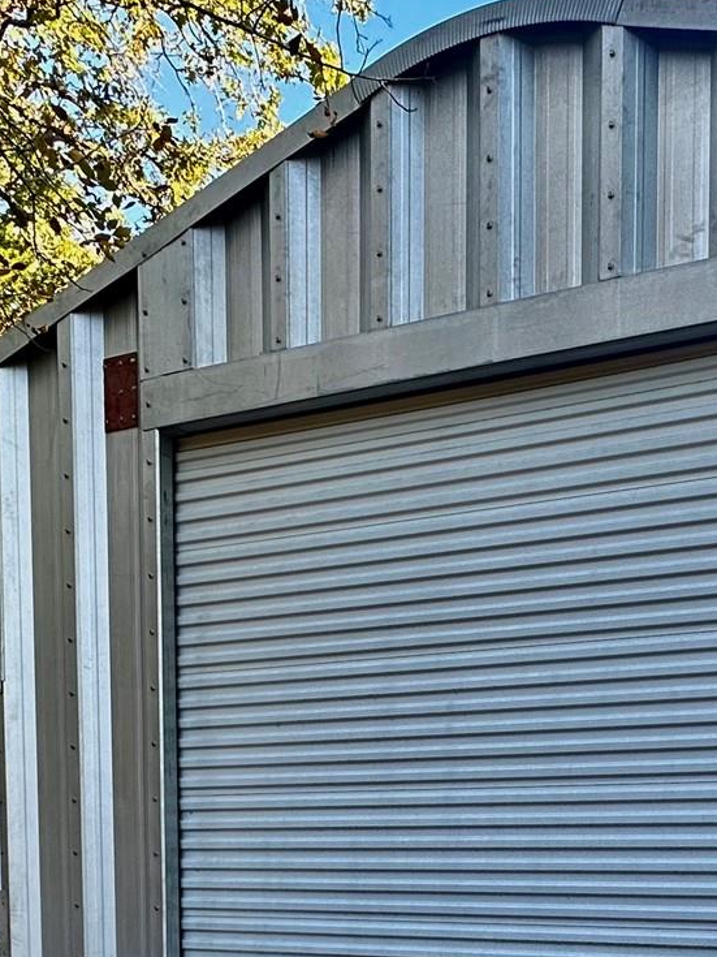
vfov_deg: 42.3
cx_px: 597
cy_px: 928
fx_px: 1077
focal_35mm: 39
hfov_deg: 35.3
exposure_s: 1/137
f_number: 2.2
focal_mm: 2.22
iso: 40
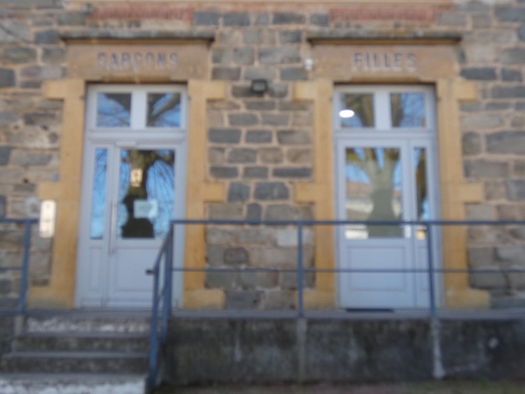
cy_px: 155
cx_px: 259
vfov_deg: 35.8
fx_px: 607
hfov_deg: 46.8
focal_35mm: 40
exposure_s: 1/125
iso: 80
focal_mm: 5.3
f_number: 3.3
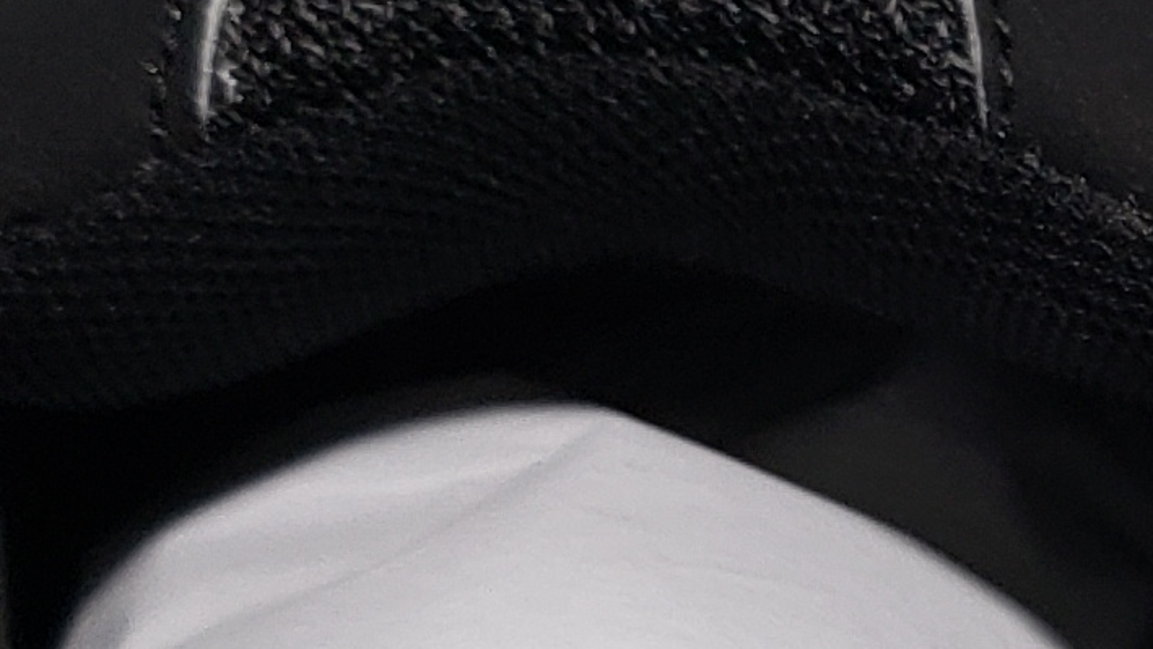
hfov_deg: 12.7
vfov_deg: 7.3
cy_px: 1280
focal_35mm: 161
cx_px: 1717
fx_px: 4923
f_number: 1.5
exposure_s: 1/438
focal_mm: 4.3
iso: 50
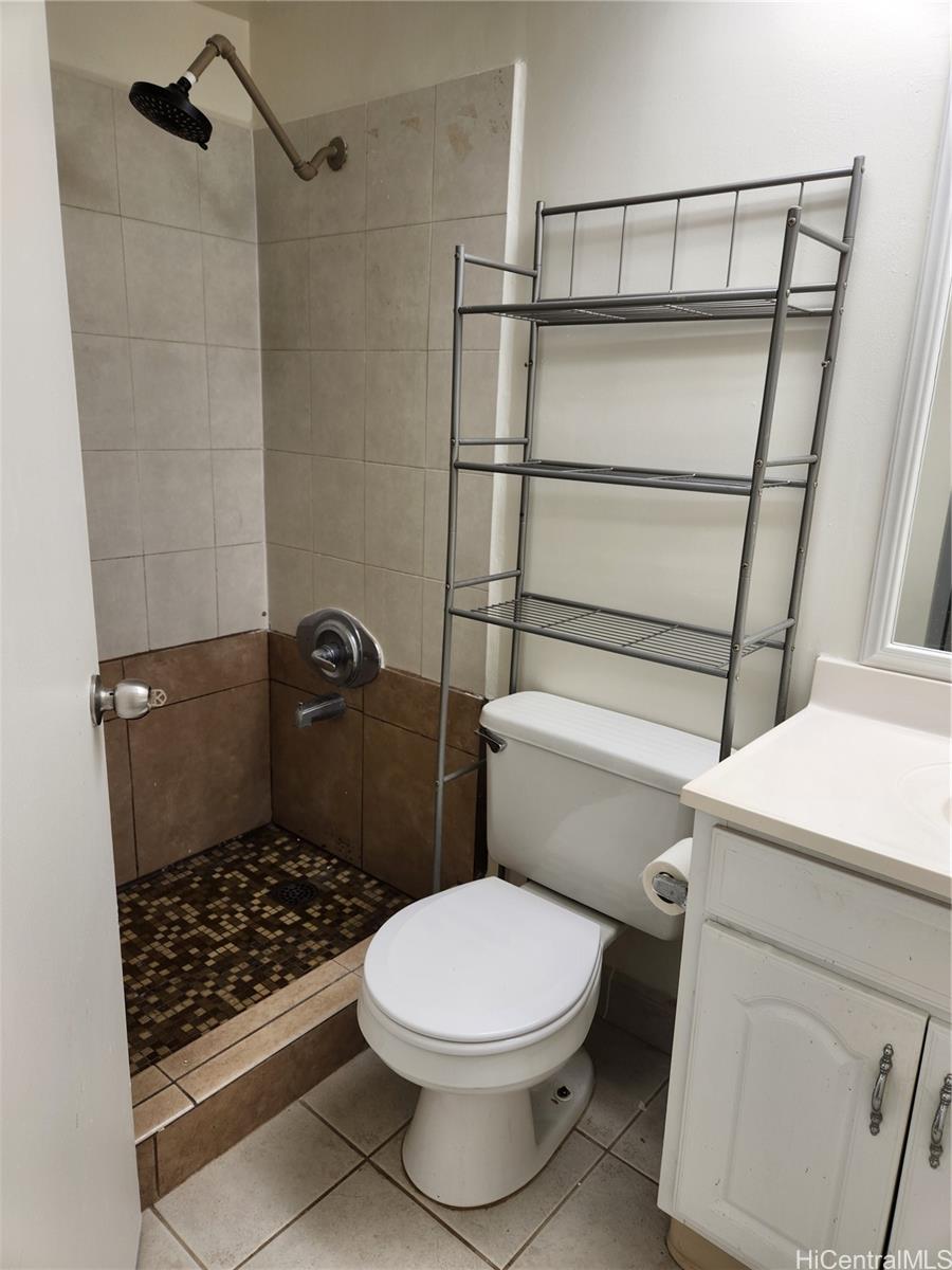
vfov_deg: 73.9
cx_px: 476
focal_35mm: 23
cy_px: 635
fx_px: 843
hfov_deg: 58.9
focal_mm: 5.4
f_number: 1.8
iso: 25
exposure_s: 1/52.5
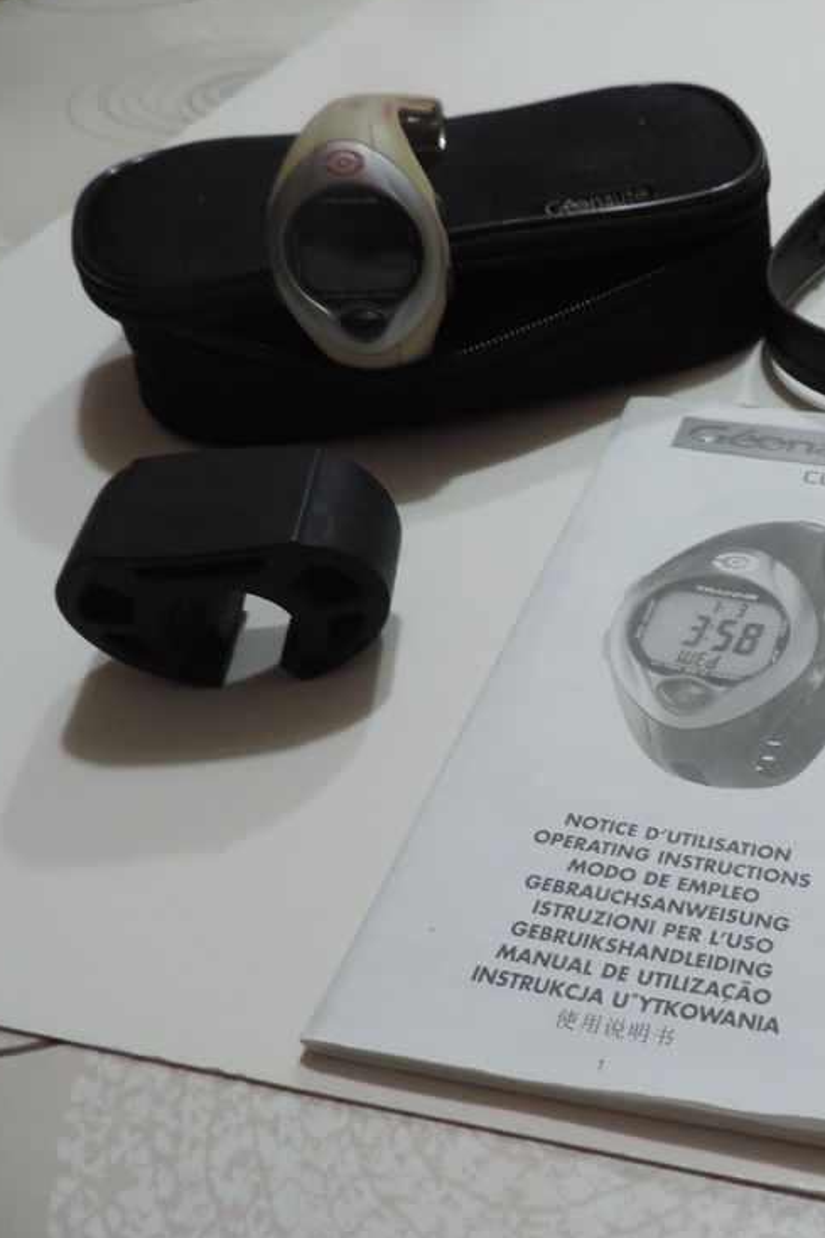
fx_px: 1169
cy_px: 609
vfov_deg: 55.8
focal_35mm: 34
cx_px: 793
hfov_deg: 35.7
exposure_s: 1/30
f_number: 3
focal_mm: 4.3
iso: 250
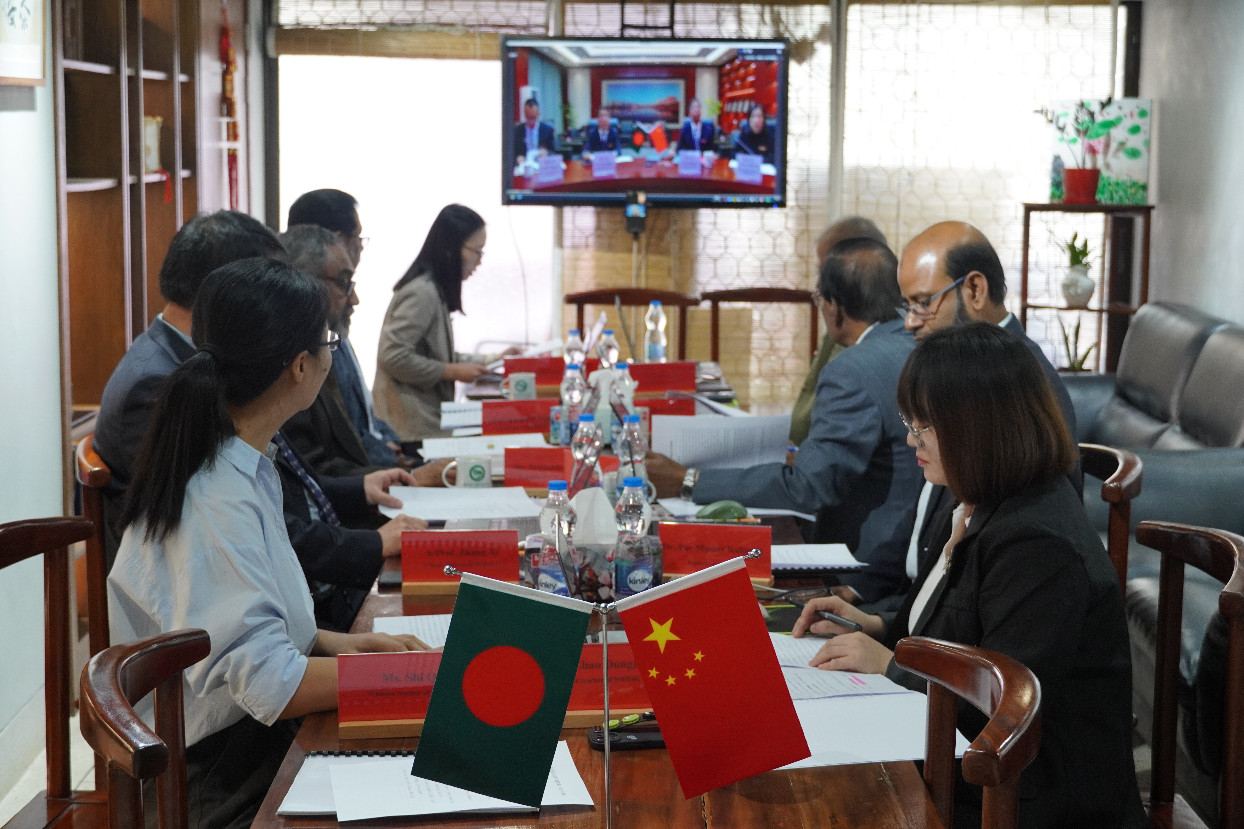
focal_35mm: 62
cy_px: 414
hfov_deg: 32.6
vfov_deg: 22.1
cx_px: 622
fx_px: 2125
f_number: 5
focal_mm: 41
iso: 1250
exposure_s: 1/80
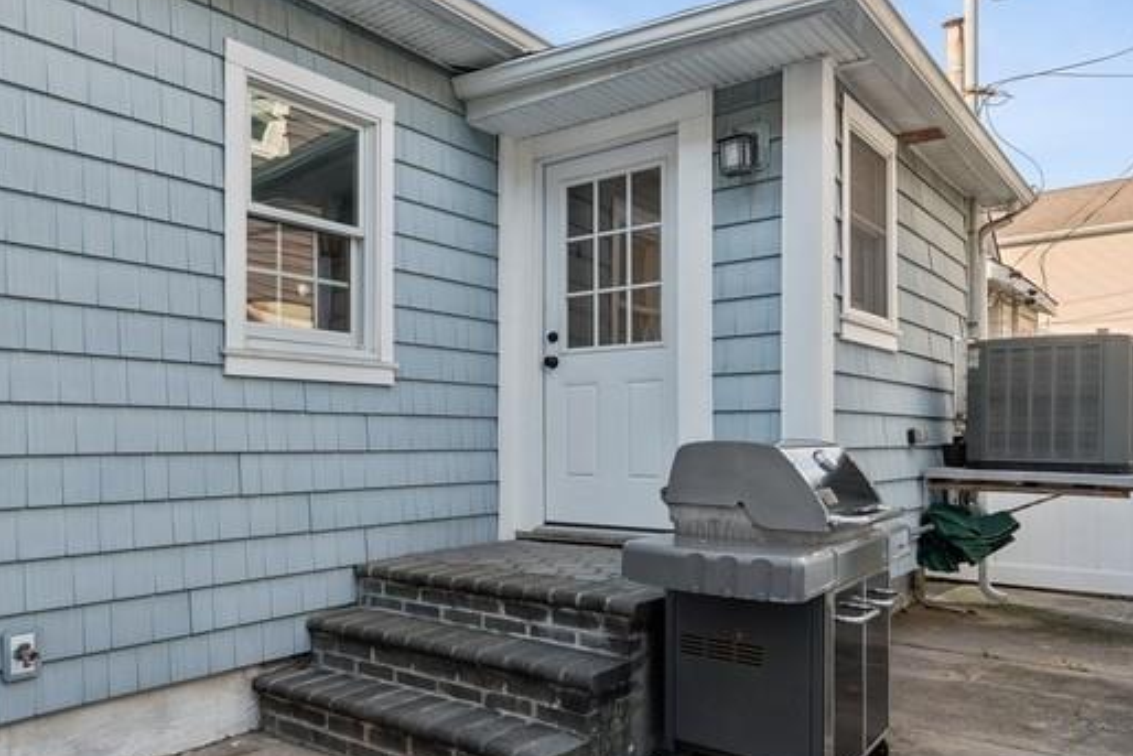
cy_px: 425
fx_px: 881
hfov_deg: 62.9
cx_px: 332
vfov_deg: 46.3
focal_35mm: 28
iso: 100
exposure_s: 1/15
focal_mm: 16
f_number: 11
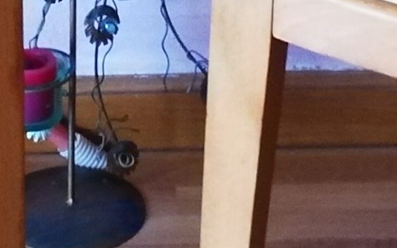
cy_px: -236
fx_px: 2273
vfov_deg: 6.1
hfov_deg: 10.0
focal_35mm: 210
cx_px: 155
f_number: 2.2
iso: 640
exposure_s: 1/20
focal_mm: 3.81
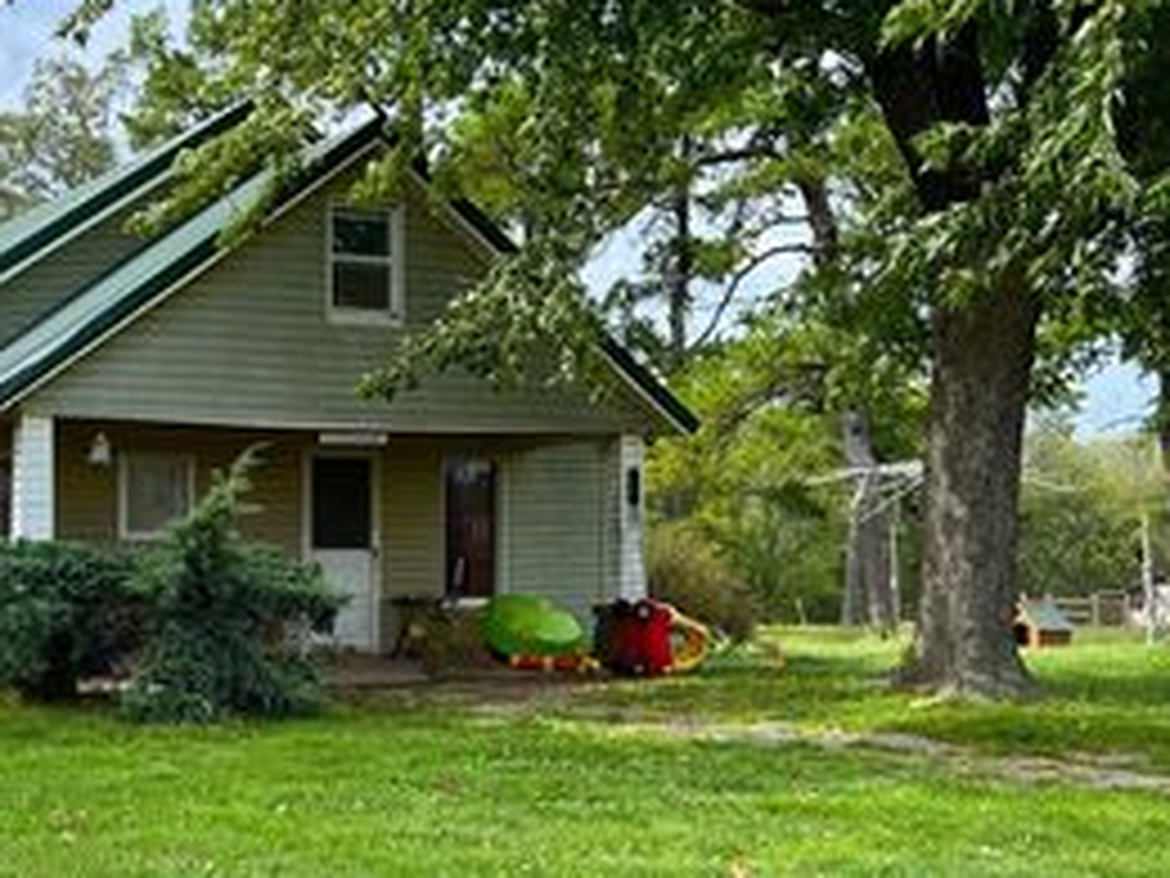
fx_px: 1690
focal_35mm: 50
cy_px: 574
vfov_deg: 28.9
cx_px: 256
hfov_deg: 37.0
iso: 50
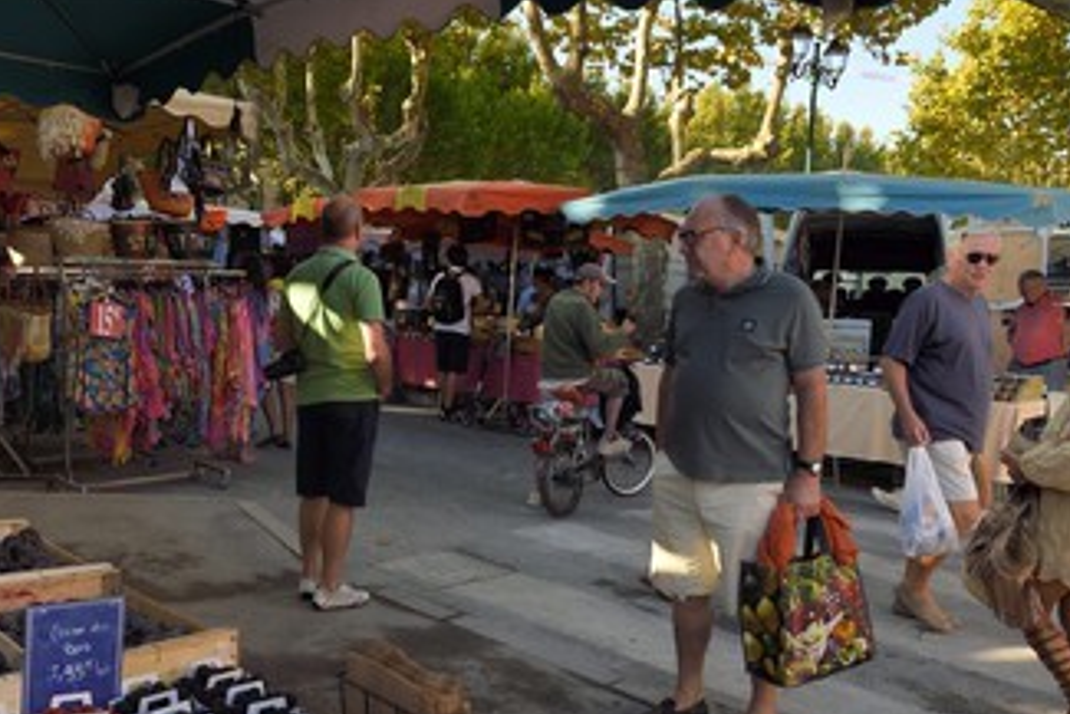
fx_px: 922
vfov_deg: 42.3
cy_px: 385
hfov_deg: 60.2
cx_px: 500
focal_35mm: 31
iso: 400
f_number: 11
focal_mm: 24
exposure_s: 1/125
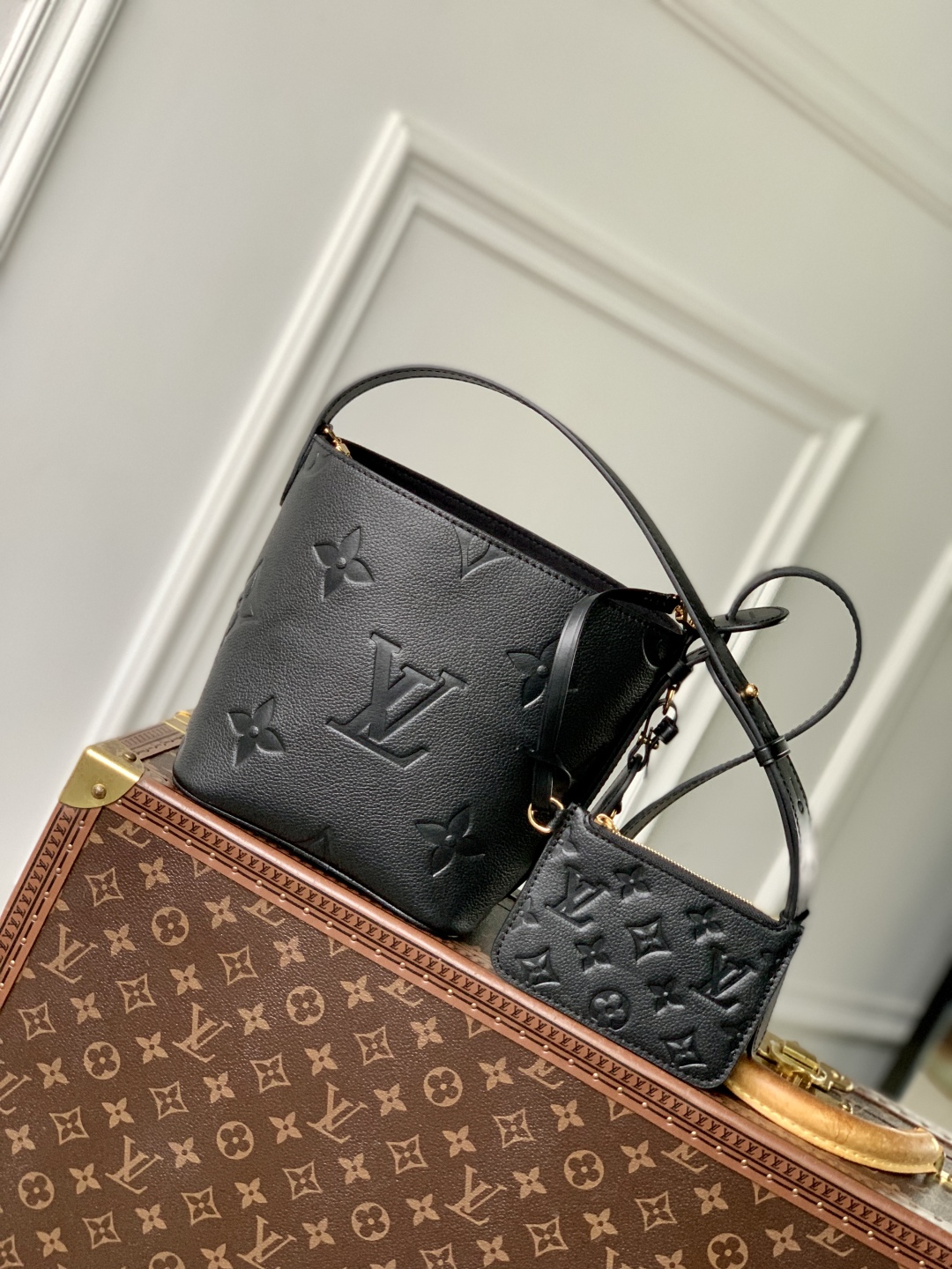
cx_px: 476
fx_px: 1907
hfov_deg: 28.0
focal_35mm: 52
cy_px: 634
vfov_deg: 36.8
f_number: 2.4
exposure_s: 1/60
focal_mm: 6
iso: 125
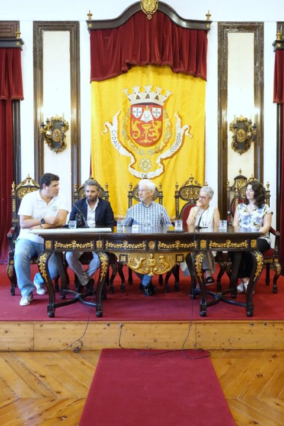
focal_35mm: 36
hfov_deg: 36.9
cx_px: 142
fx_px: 426
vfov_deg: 53.1
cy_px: 213
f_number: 2.8
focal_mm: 13.37
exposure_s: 1/160
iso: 2000
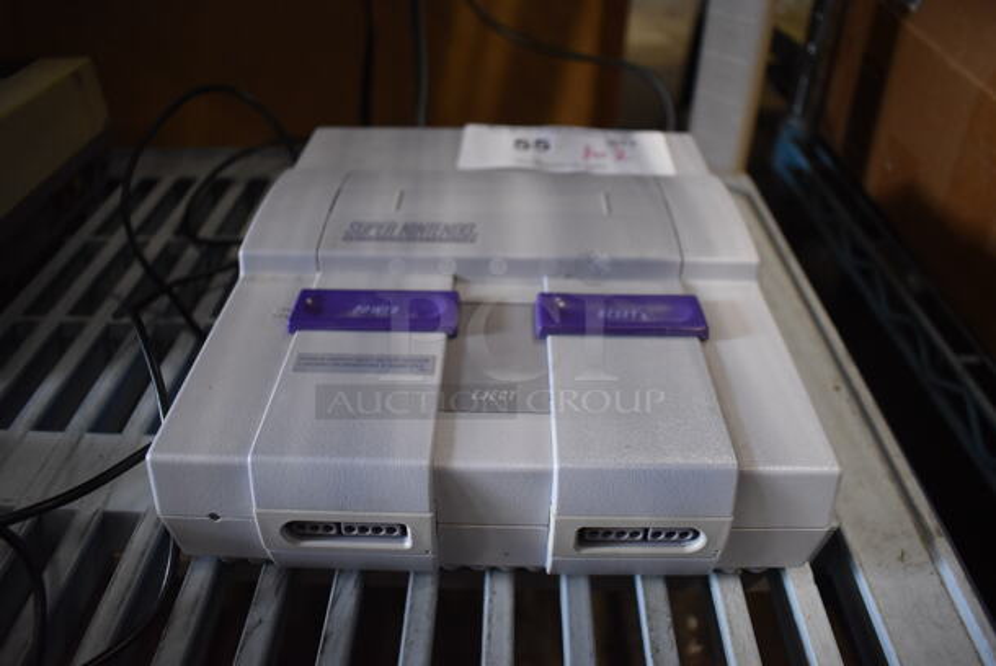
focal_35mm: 27
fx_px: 748
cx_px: 498
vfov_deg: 48.0
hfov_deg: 67.3
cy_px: 333
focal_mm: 18
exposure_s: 1/60
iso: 1400
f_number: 4
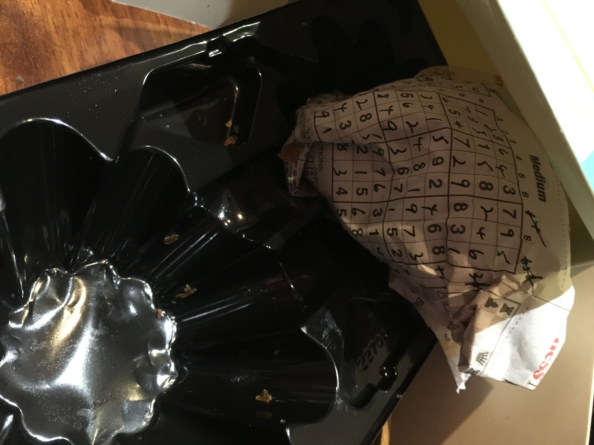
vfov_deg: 48.2
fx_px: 498
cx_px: 297
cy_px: 222
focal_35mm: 29
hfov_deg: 61.7
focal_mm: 4.15
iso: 500
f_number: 2.2
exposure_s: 1/17
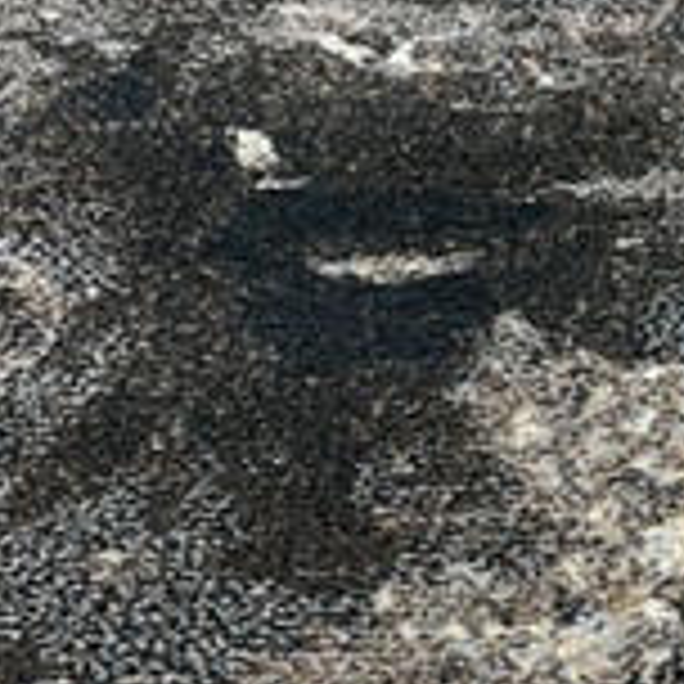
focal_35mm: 76
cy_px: 441
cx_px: 630
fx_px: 1699
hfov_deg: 22.2
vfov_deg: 22.7
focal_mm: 4.25
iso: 100
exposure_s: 1/77
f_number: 1.8
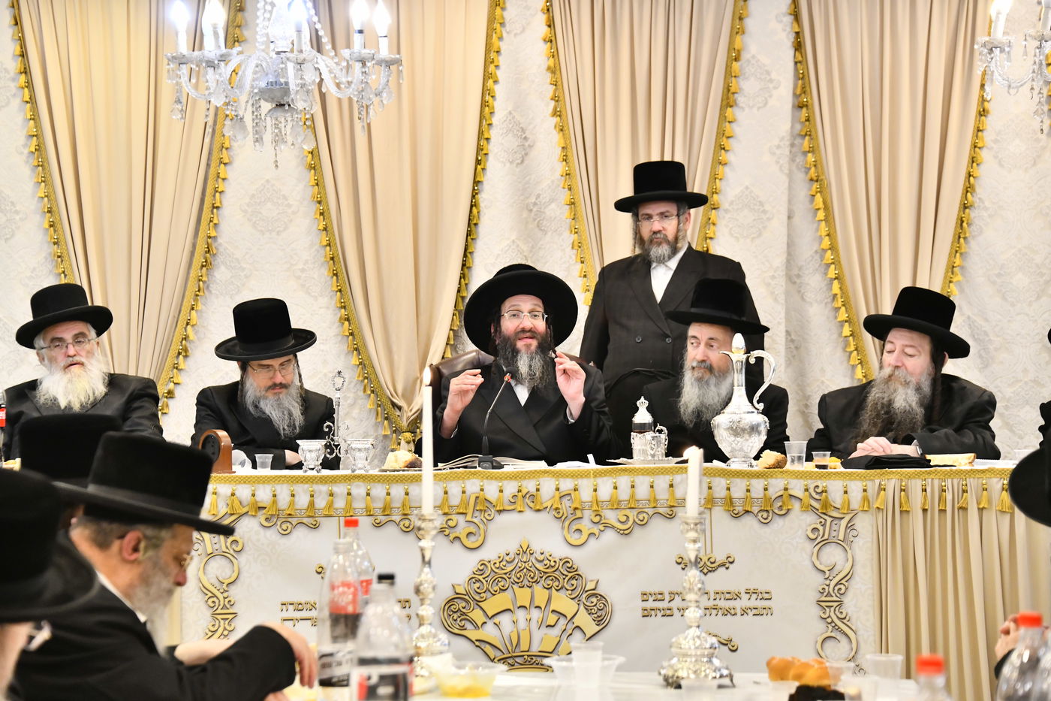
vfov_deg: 13.0
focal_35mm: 105
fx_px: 3065
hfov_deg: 19.5
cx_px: 526
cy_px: 350
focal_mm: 105
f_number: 5.3
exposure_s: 1/125
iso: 2500
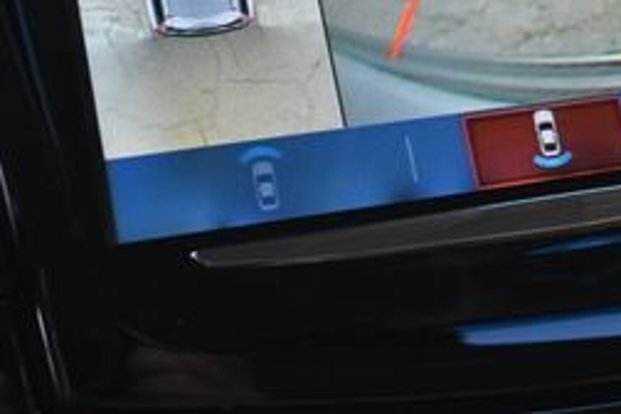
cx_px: 414
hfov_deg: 18.5
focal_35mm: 110
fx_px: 1902
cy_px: -54
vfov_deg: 12.2
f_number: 4.8
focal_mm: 29
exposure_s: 1/125
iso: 500
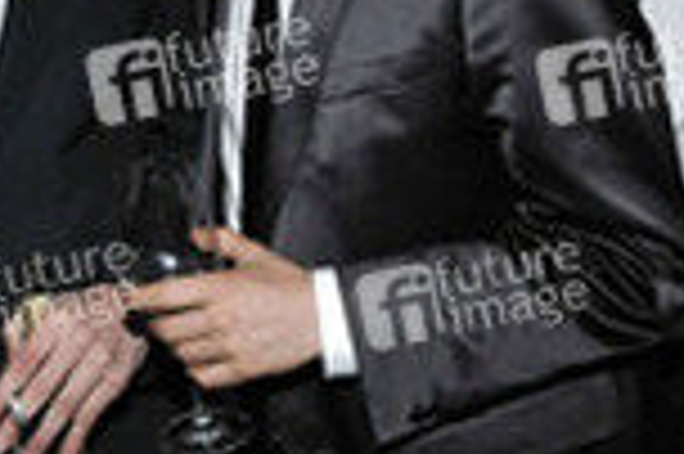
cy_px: -40
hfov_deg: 26.1
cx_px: 83
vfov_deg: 17.4
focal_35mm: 75
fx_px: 1433
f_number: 4.5
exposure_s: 1/50
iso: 800
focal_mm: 17
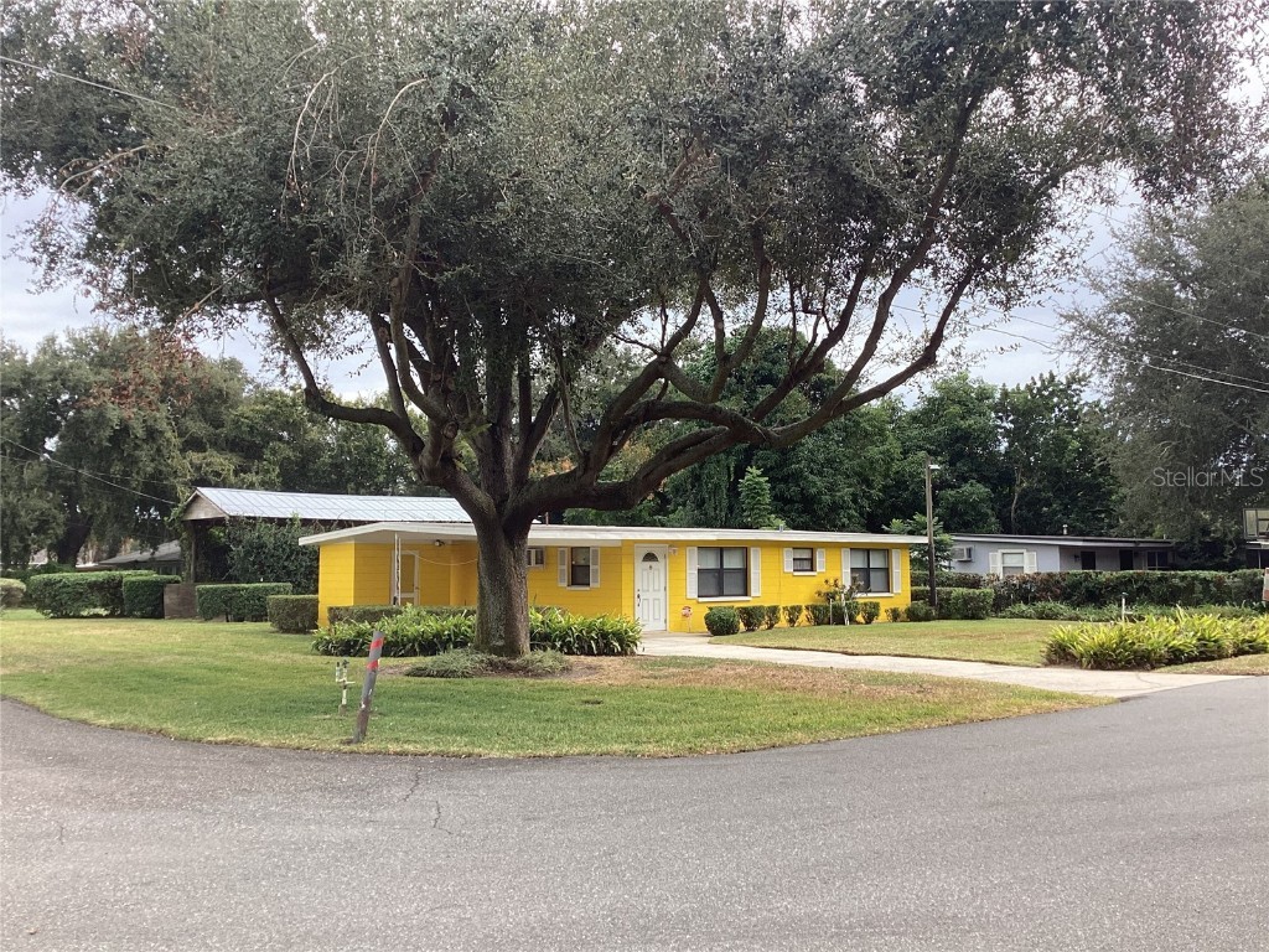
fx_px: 1136
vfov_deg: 45.4
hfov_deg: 58.4
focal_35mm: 31
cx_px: 634
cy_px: 476
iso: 25
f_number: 2.4
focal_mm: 3.3
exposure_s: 1/204
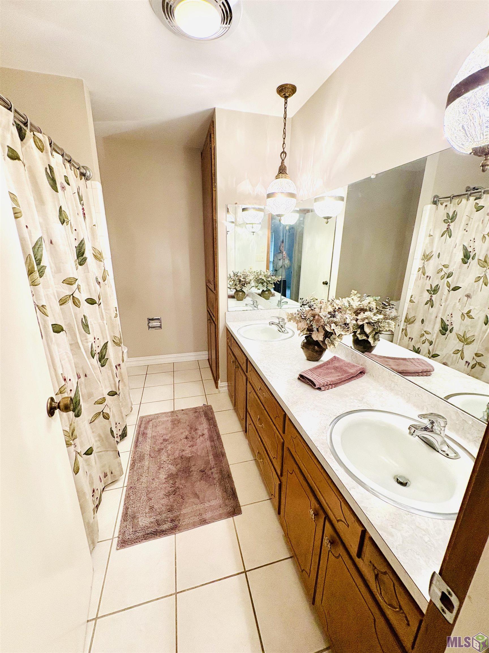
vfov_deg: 102.1
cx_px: 244
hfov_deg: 85.7
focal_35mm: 14
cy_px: 326
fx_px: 264
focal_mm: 2.22
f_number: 2.2
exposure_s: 1/120
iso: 250
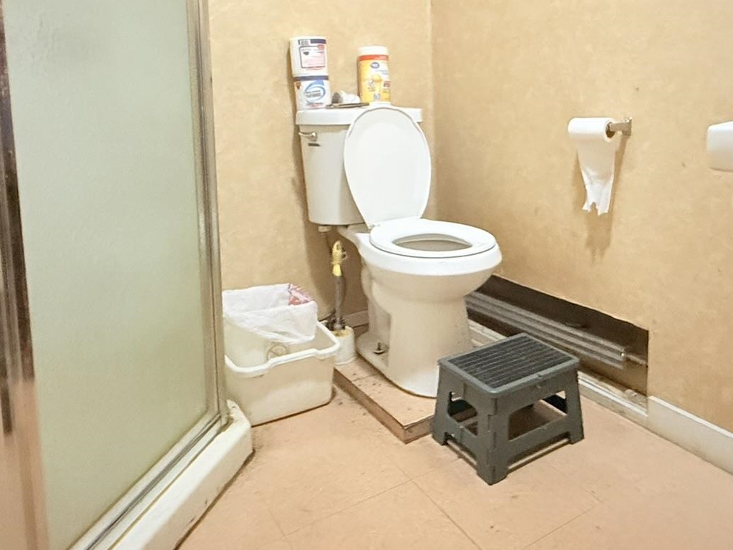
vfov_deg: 48.4
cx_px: 443
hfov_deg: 62.8
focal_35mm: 28
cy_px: 158
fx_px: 593
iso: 1000
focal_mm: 2.22
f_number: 2.2
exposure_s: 1/40
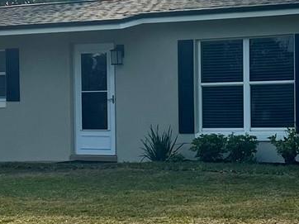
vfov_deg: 12.9
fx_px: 993
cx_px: 236
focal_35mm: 115
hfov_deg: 17.0
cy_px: 124
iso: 50
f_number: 1.5
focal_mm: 5.7
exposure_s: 1/8696
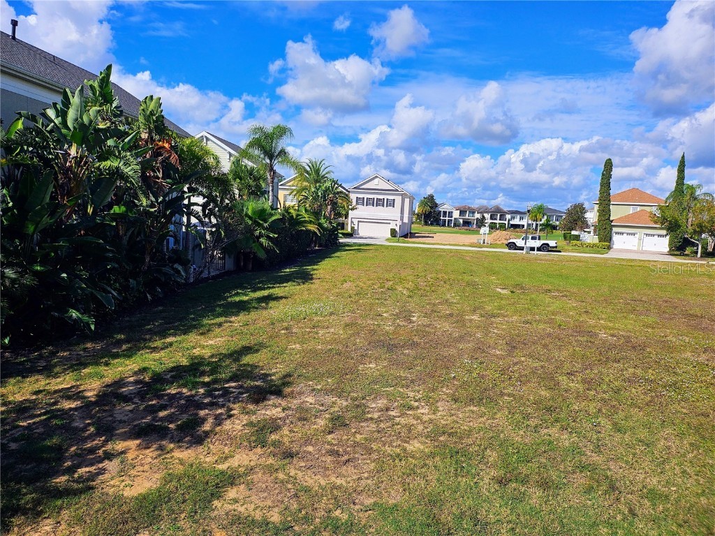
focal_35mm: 24
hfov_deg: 71.6
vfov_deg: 56.8
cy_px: 268
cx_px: 358
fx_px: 496
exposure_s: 1/5172
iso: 50
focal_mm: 5
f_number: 1.8
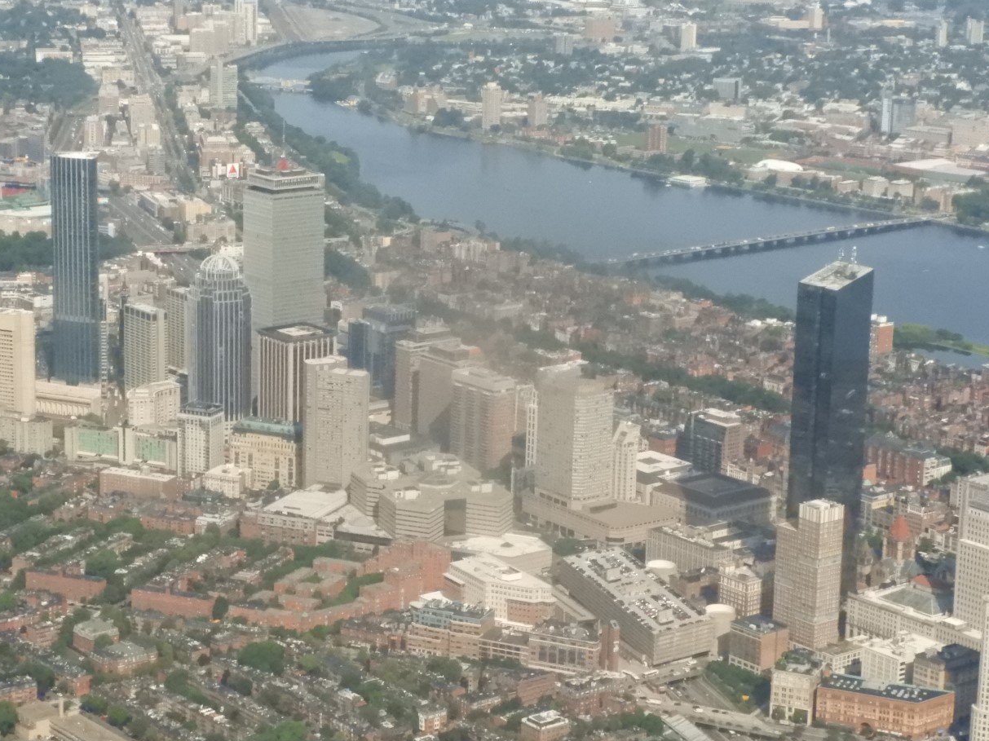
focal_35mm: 95
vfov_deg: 15.6
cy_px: 374
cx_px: 411
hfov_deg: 20.6
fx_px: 2713
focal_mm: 14.3
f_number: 8
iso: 1600
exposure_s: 1/1600
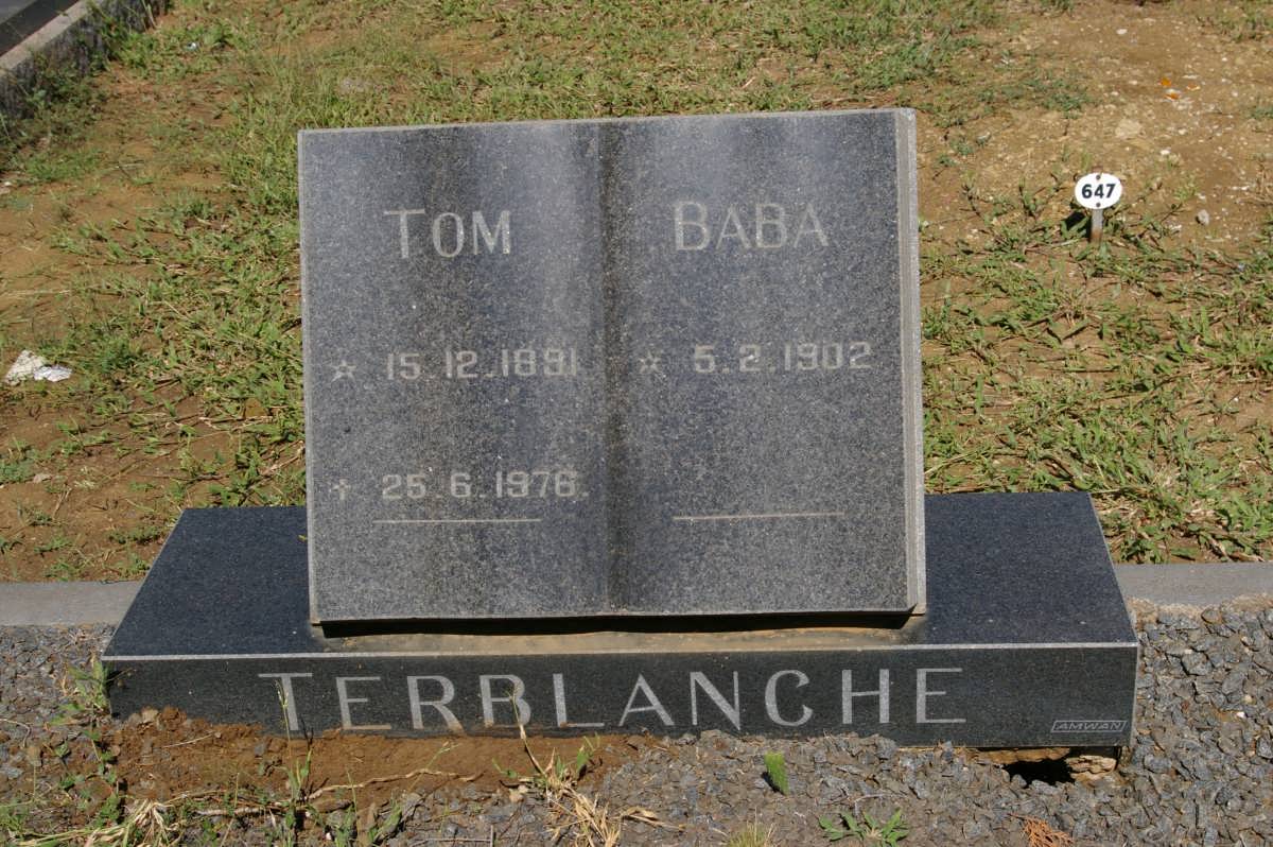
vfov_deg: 25.7
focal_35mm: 52
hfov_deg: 37.9
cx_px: 636
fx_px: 1855
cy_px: 424
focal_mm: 35
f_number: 11
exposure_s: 1/350
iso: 200
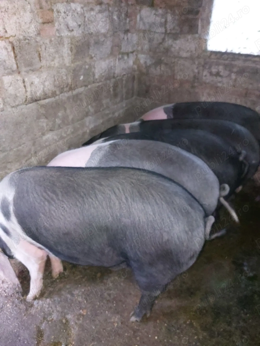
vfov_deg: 71.6
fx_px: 240
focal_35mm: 24
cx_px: 130
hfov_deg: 56.8
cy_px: 173
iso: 1000
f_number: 1.8
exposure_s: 1/25
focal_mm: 5.23
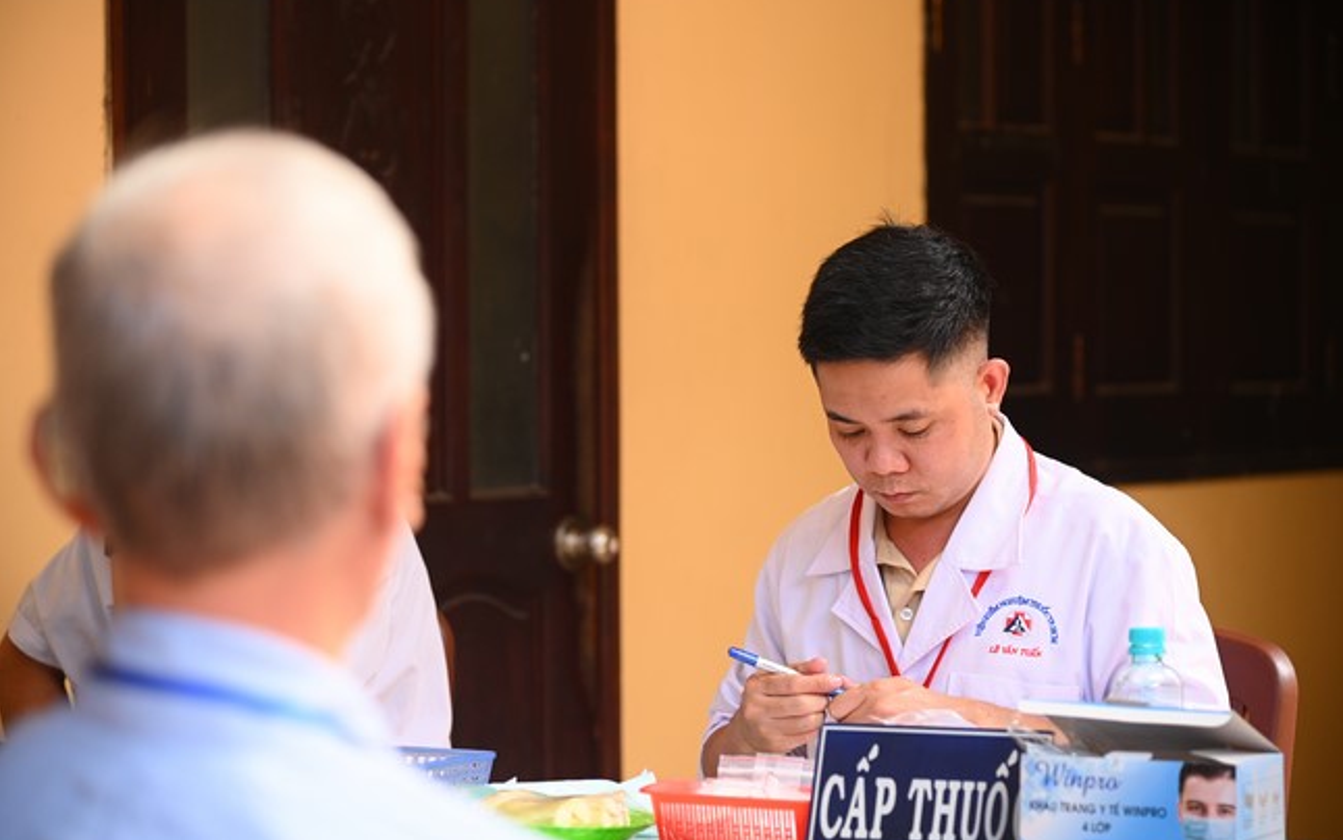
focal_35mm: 123
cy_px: 420
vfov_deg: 10.7
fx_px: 4503
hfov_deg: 17.0
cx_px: 674
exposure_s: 1/200
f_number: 4
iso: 800
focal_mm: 120
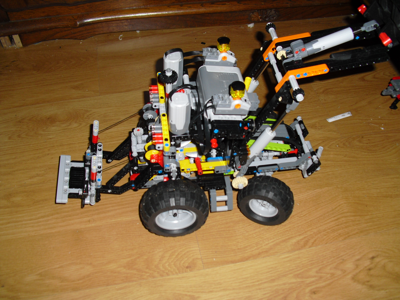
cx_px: 200
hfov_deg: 51.4
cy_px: 150
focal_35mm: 36
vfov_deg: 39.7
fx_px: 416
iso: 100
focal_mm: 6.3
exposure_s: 1/60
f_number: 3.1
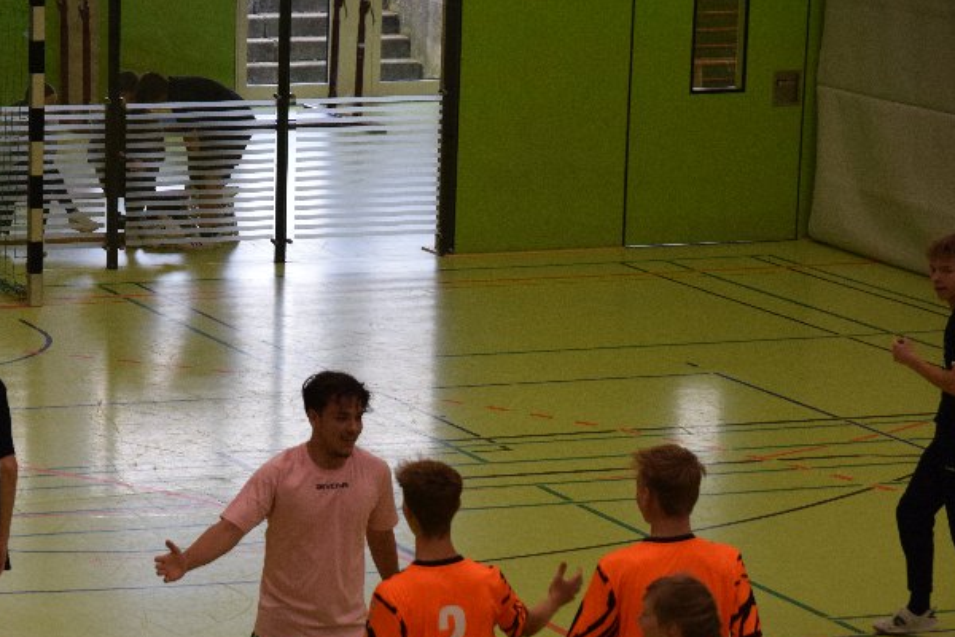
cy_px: 504
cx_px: 172
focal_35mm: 175
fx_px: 4642
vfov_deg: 7.8
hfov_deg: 11.7
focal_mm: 70
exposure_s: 1/500
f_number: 4
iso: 2000
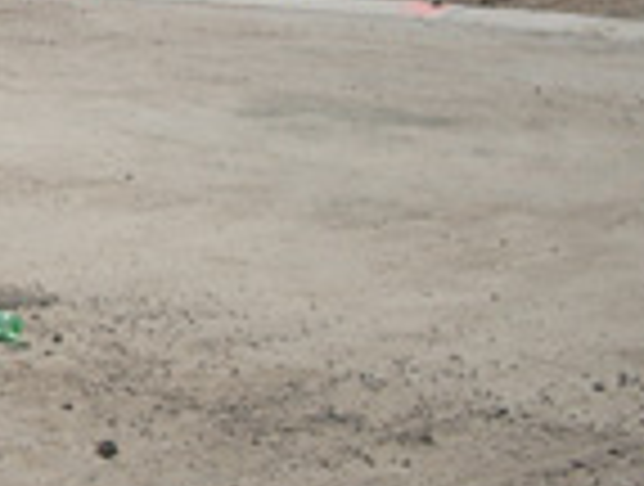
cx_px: -221
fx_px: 2052
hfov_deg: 16.7
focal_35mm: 110
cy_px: 14
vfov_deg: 13.4
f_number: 4.3
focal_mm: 5.8
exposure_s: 1/1000
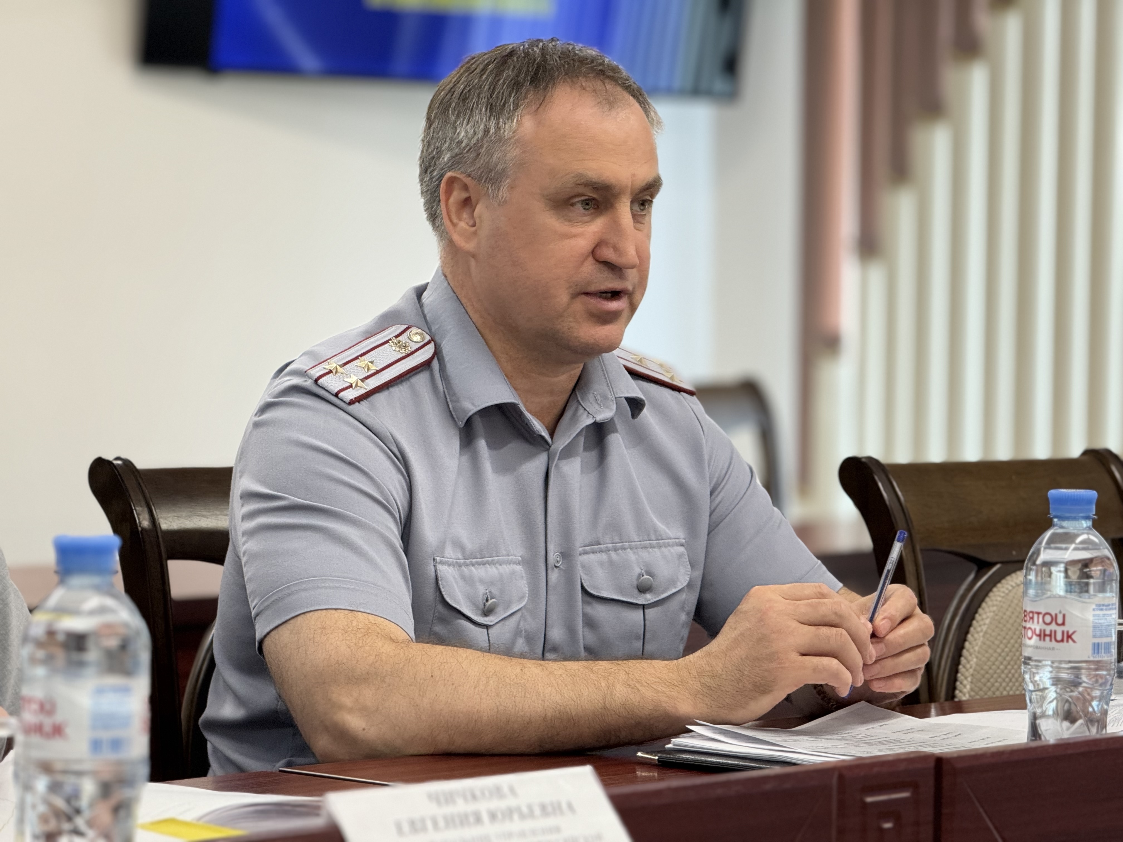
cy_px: 421
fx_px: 3893
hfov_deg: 16.4
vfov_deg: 12.3
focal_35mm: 120
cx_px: 562
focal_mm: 15.66
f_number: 2.8
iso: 200
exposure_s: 1/100
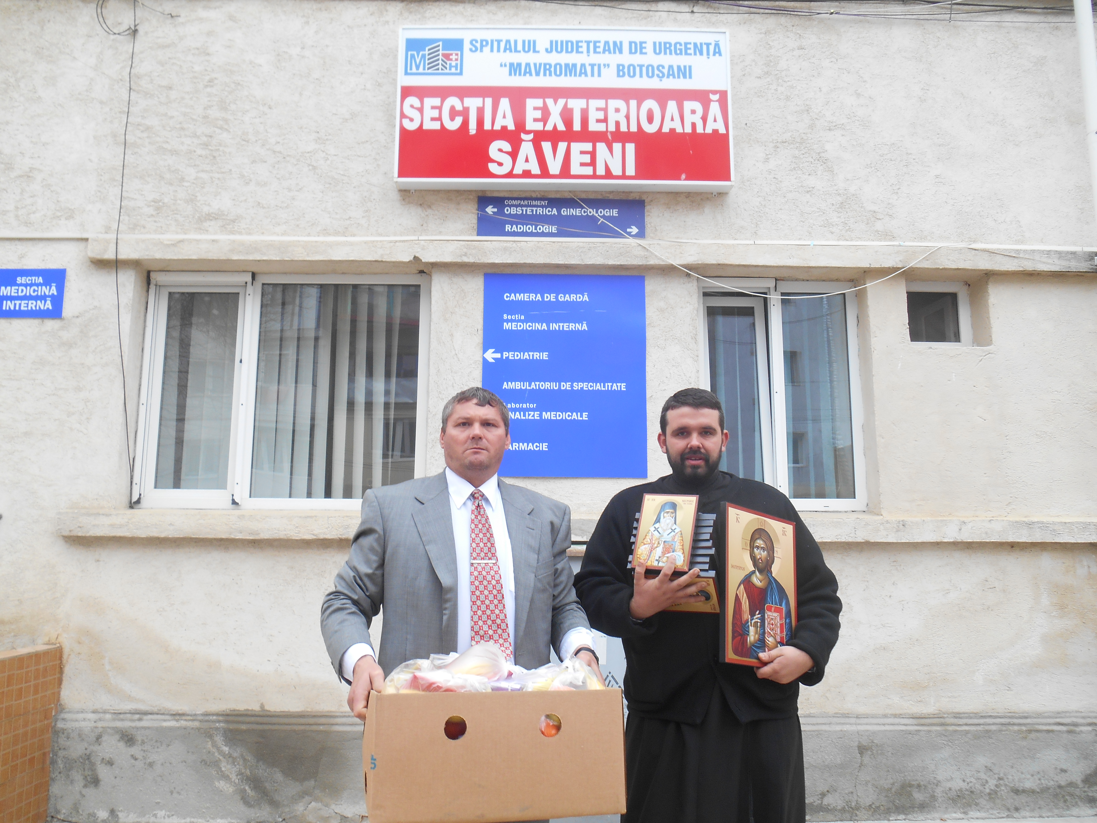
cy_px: 412
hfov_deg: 67.3
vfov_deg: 53.1
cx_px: 548
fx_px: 824
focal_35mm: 26
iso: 80
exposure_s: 1/50
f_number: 3.4
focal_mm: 4.7
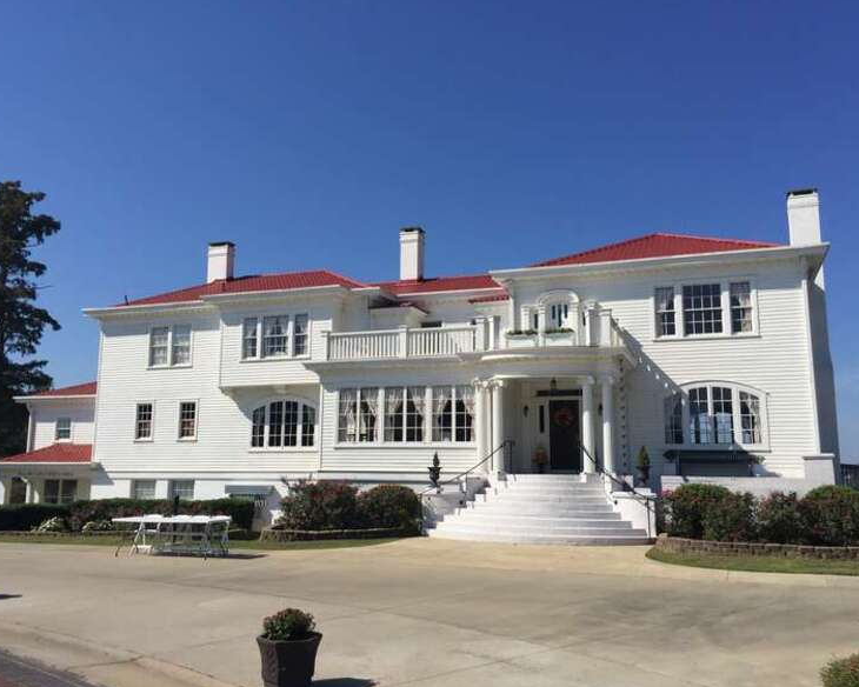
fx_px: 788
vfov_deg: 47.1
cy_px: 347
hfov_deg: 57.2
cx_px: 437
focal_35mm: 31
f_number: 2.2
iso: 32
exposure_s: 1/3968
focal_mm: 4.15
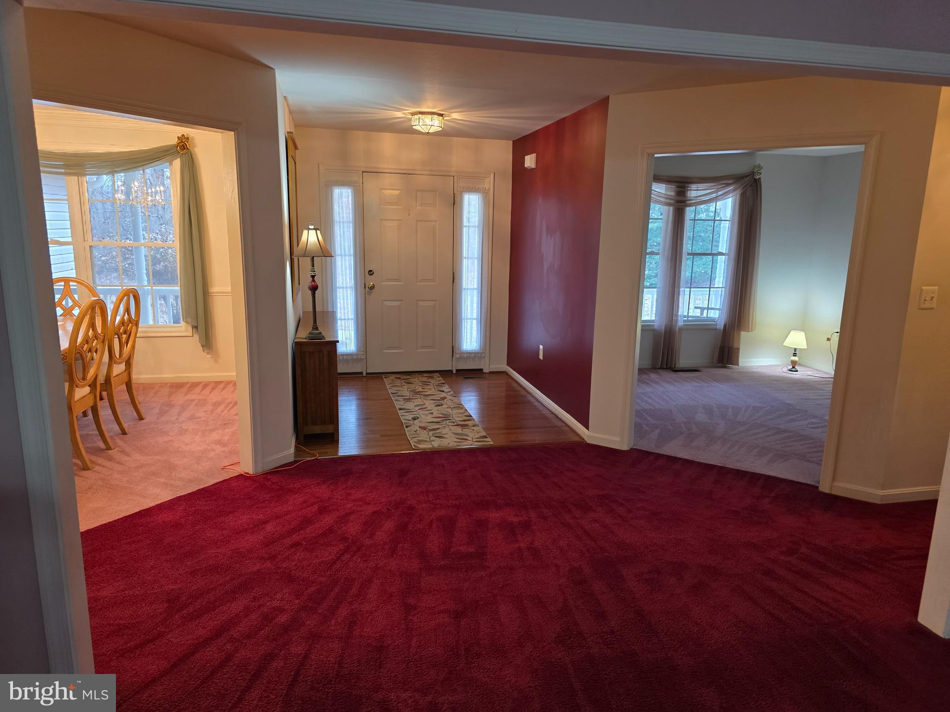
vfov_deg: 58.9
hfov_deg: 73.9
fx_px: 631
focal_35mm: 23
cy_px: 356
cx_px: 475
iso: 320
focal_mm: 6.3
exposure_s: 1/120
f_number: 1.7
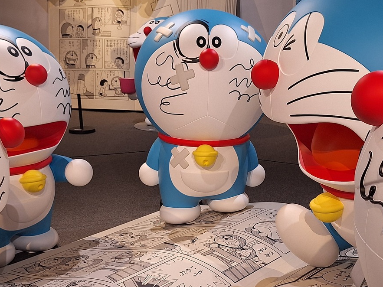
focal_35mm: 50
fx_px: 553
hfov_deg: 38.2
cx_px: 205
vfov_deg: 28.6
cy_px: 219
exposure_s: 1/50
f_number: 1.8
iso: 64
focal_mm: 5.54
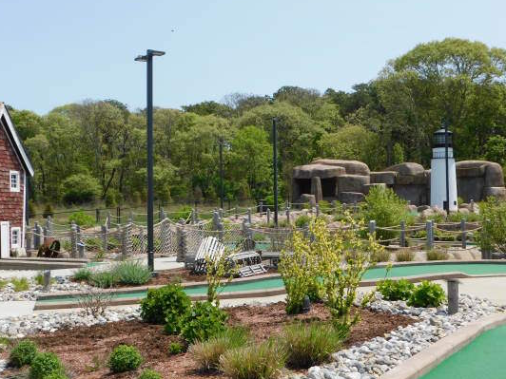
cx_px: 252
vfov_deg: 26.5
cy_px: 219
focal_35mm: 55
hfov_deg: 34.9
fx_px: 804
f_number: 3.7
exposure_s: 1/1250
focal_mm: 8
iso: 125
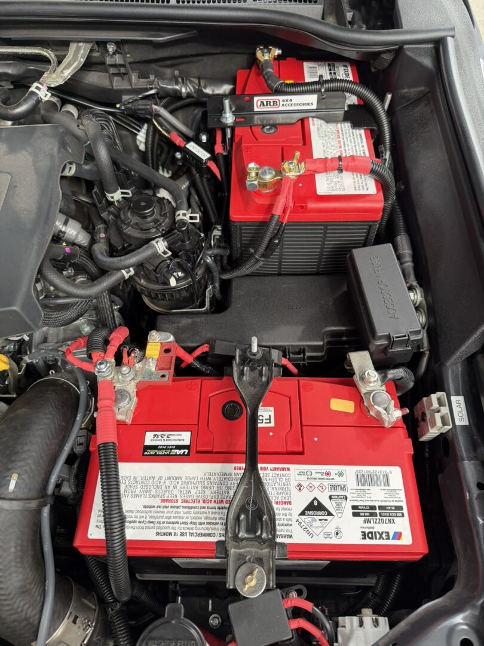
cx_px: 242
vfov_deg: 71.6
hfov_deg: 56.8
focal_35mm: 24
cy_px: 323
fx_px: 447
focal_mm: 6.76
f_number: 1.78
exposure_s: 1/92
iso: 200
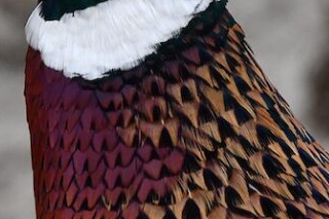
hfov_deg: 1.0
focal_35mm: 2015
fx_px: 18405
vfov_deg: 0.7
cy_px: -55
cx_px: 4
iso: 1600
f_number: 11
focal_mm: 500
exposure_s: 1/640
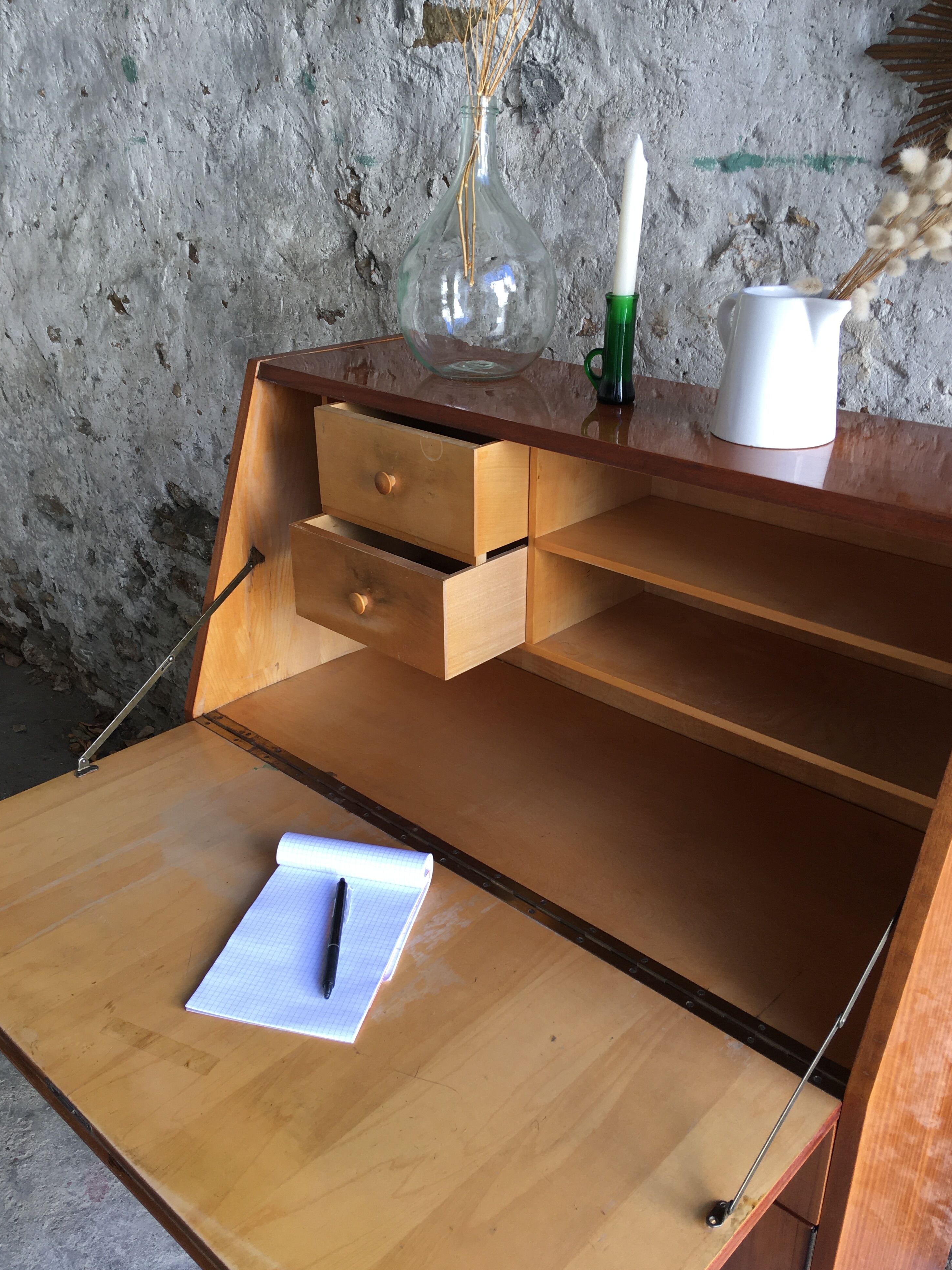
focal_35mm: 30
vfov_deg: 60.0
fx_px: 1100
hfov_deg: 46.8
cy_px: 633
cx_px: 490
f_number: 2.2
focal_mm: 4.15
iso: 25
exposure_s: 1/50
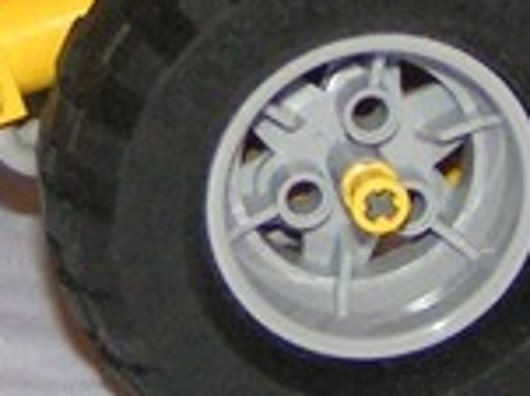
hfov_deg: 12.0
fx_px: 2463
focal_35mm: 161
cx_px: -137
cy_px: -245
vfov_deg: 8.9
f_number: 2.8
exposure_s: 1/40
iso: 200
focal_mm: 5.8
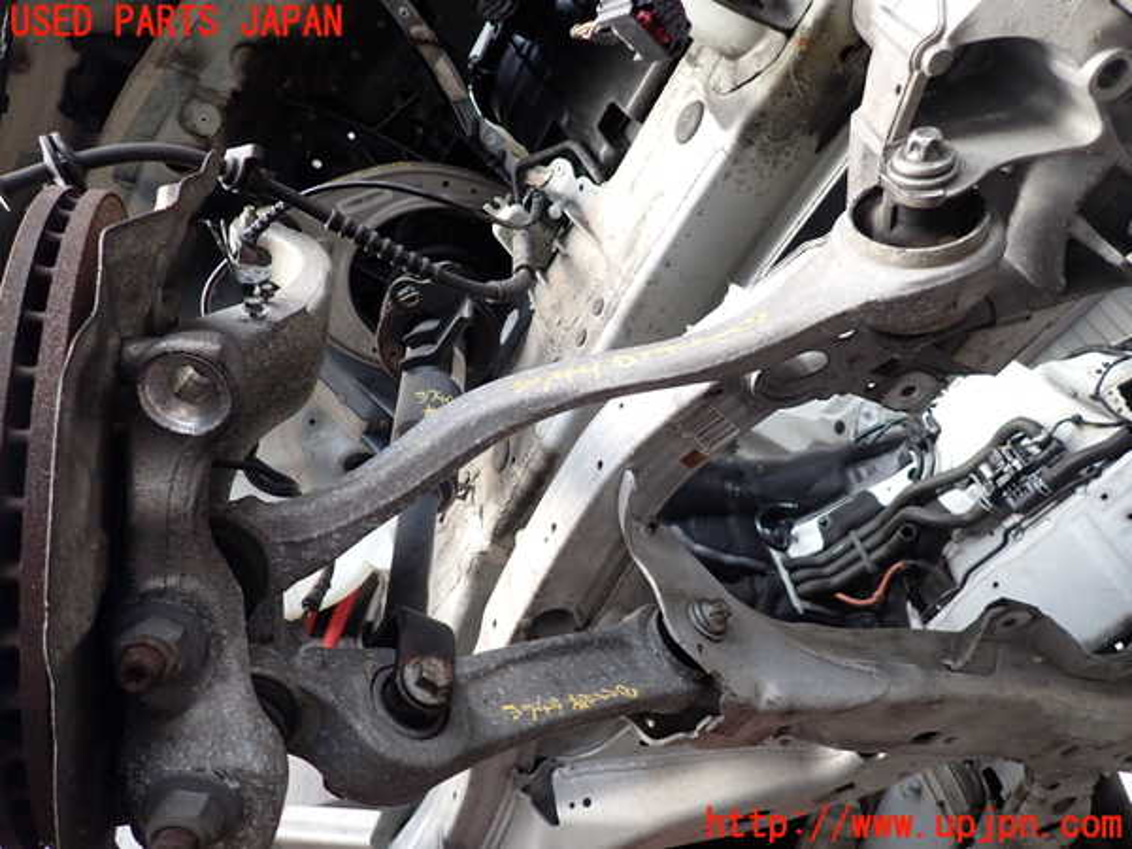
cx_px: 566
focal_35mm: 25
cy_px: 424
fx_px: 818
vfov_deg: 54.9
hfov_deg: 69.4
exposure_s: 1/80
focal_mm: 4.5
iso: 200
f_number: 2
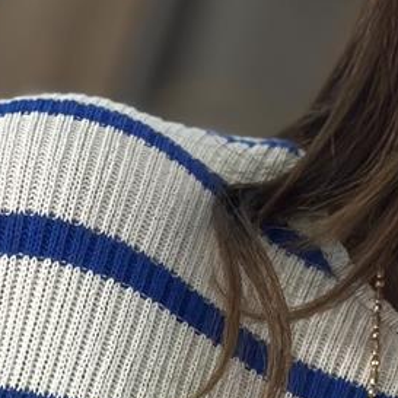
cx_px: -6
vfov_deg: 6.6
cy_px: 1022
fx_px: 3239
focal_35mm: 249
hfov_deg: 7.0
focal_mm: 6.86
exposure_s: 1/248
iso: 80
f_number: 1.78
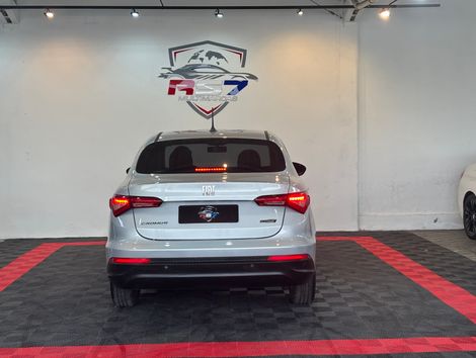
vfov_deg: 28.1
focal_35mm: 52
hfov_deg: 36.8
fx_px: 716
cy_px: 179
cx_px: 238
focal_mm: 5.96
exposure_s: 1/144
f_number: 1.6
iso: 25
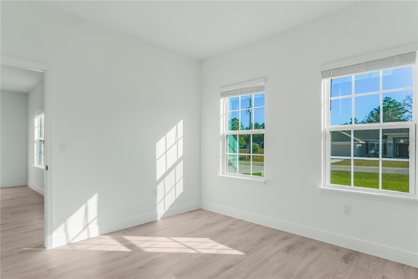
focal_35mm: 18
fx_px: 209
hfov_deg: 90.0
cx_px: 209
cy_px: 140
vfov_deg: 67.4
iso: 100
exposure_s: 1/160
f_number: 4.5
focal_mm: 12
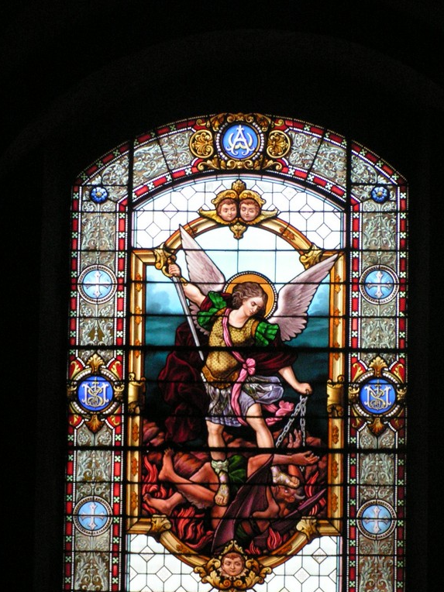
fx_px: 3249
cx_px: 215
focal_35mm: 190
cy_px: 399
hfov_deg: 7.8
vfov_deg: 10.4
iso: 400
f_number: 5.6
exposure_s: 1/250
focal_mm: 20.9
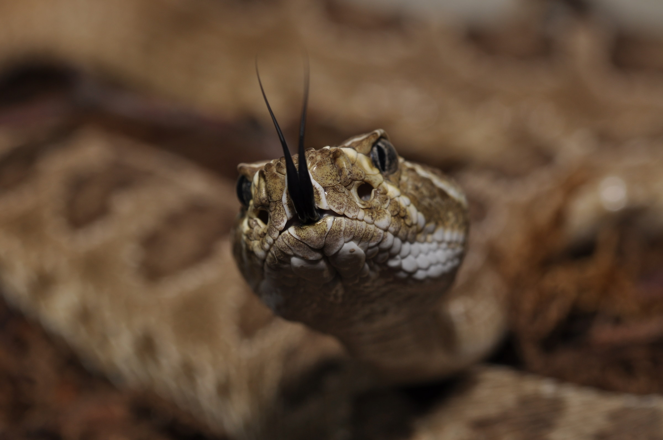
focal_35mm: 158
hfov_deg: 13.1
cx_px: 332
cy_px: 220
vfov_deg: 8.7
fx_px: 2897
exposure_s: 1/250
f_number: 16
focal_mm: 105
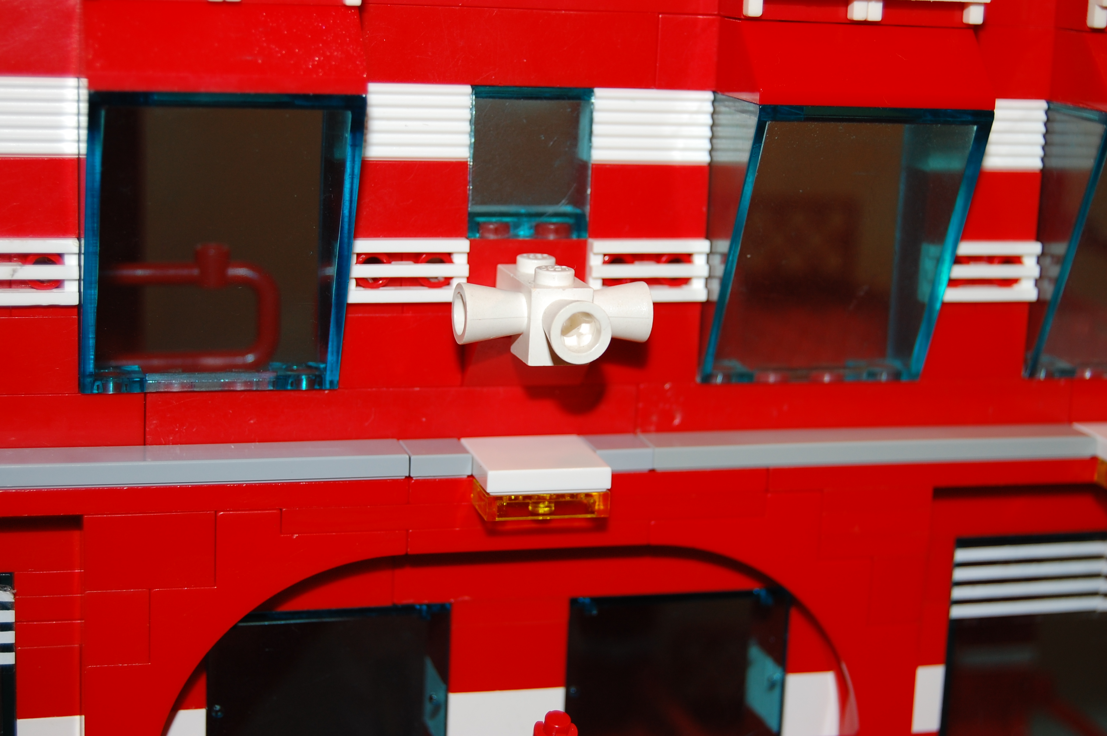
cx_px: 554
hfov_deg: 29.3
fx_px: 2120
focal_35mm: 69
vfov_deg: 19.7
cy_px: 368
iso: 200
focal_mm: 46
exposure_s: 1/125
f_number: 5.6
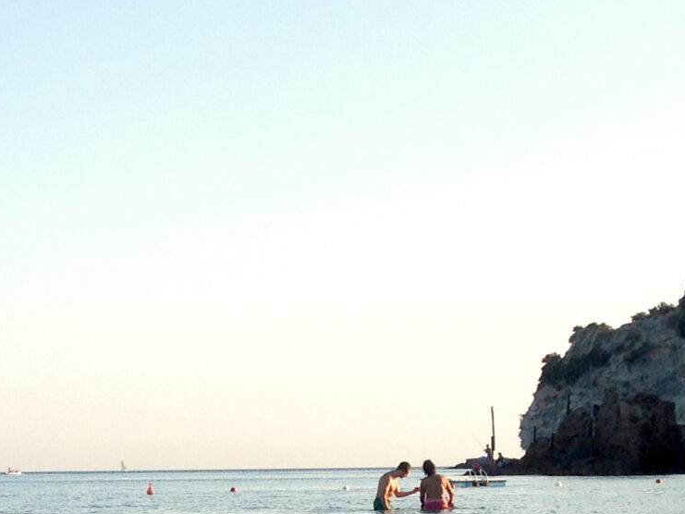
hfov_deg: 16.4
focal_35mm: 114
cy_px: 583
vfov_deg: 12.7
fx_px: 2256
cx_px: -171
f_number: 2.4
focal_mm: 4.12
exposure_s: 1/809
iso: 50
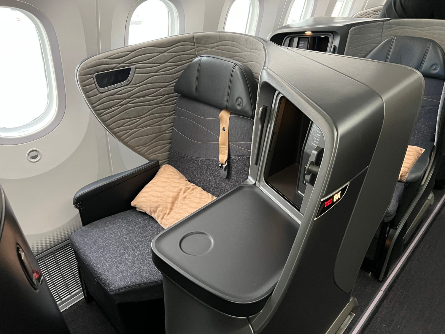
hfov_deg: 67.3
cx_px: 222
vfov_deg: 53.1
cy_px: 167
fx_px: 334
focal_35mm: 26
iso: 500
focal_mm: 5.7
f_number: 1.5
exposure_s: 1/56
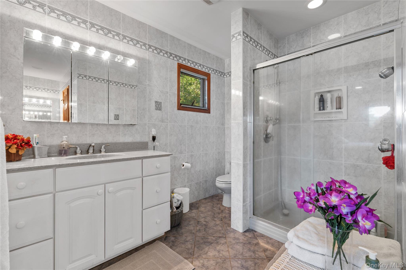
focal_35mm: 15
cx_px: 203
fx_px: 169
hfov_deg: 100.4
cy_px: 135
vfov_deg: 77.2
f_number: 8
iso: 500
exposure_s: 1/4
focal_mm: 15
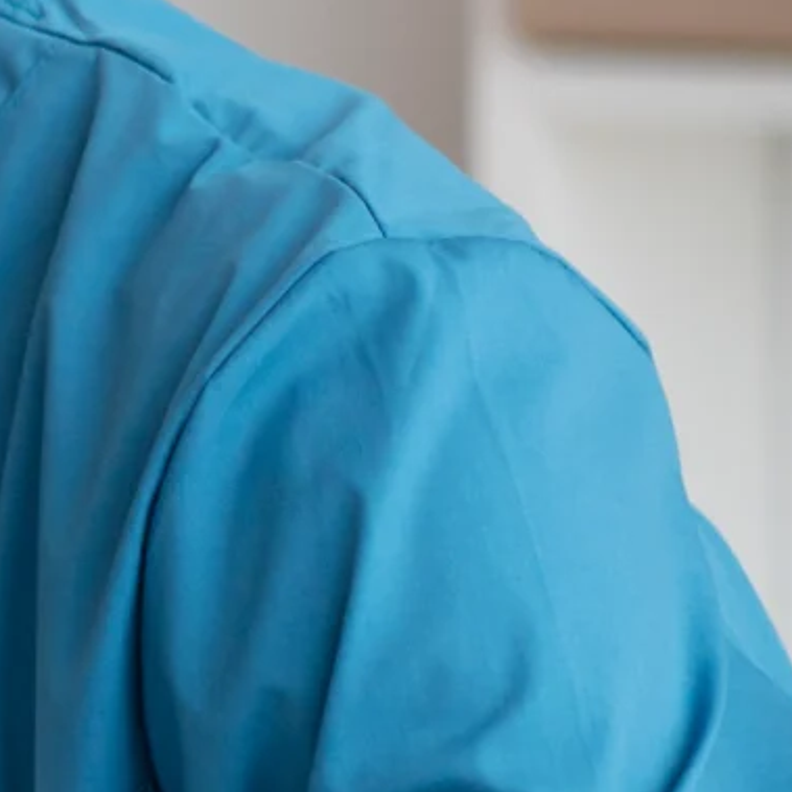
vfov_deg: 3.6
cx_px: -1743
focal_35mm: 488
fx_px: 12632
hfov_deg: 3.5
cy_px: 758
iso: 400
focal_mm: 85
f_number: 2
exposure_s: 1/180
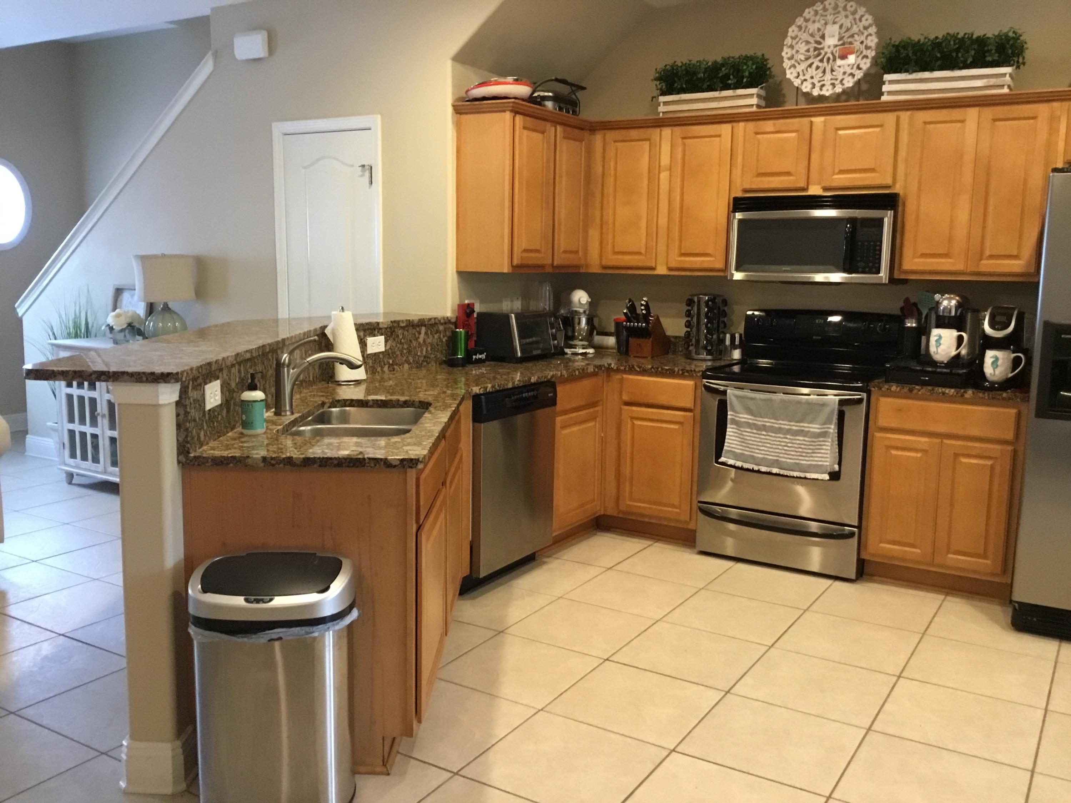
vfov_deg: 45.4
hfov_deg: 58.4
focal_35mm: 31
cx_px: 536
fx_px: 959
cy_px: 402
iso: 250
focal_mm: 3.3
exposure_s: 1/24
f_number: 2.4
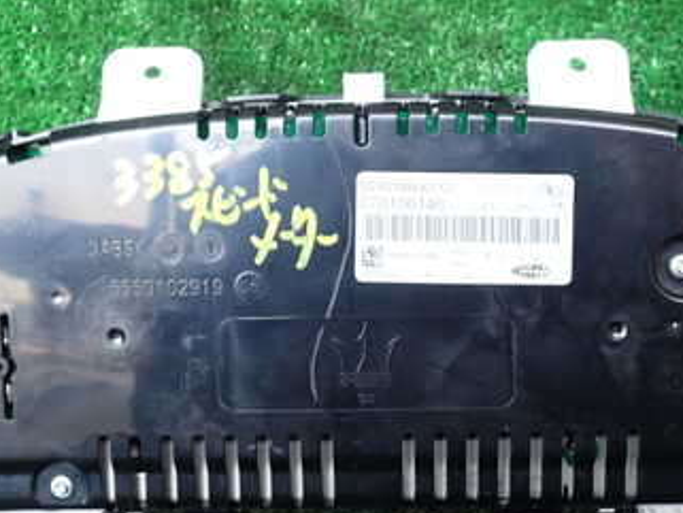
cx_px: 383
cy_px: 255
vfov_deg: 26.1
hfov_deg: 34.3
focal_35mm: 56
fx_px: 1105
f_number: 2.3
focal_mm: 5.4
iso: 200
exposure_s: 1/40
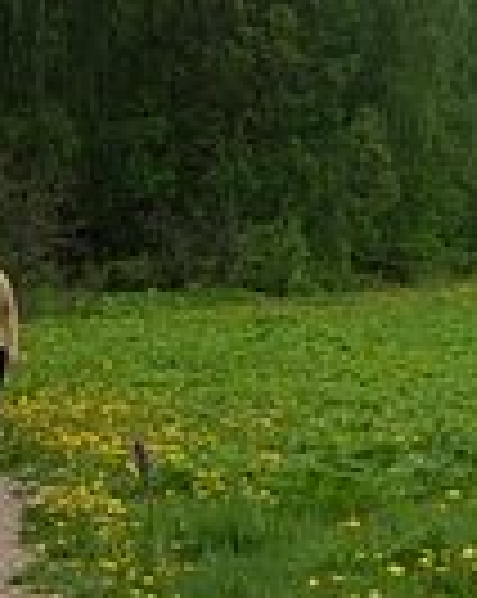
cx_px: 724
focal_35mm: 119
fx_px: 2105
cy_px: 400
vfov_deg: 16.1
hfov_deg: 12.3
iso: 50
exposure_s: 1/256
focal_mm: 7.5
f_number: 5.4
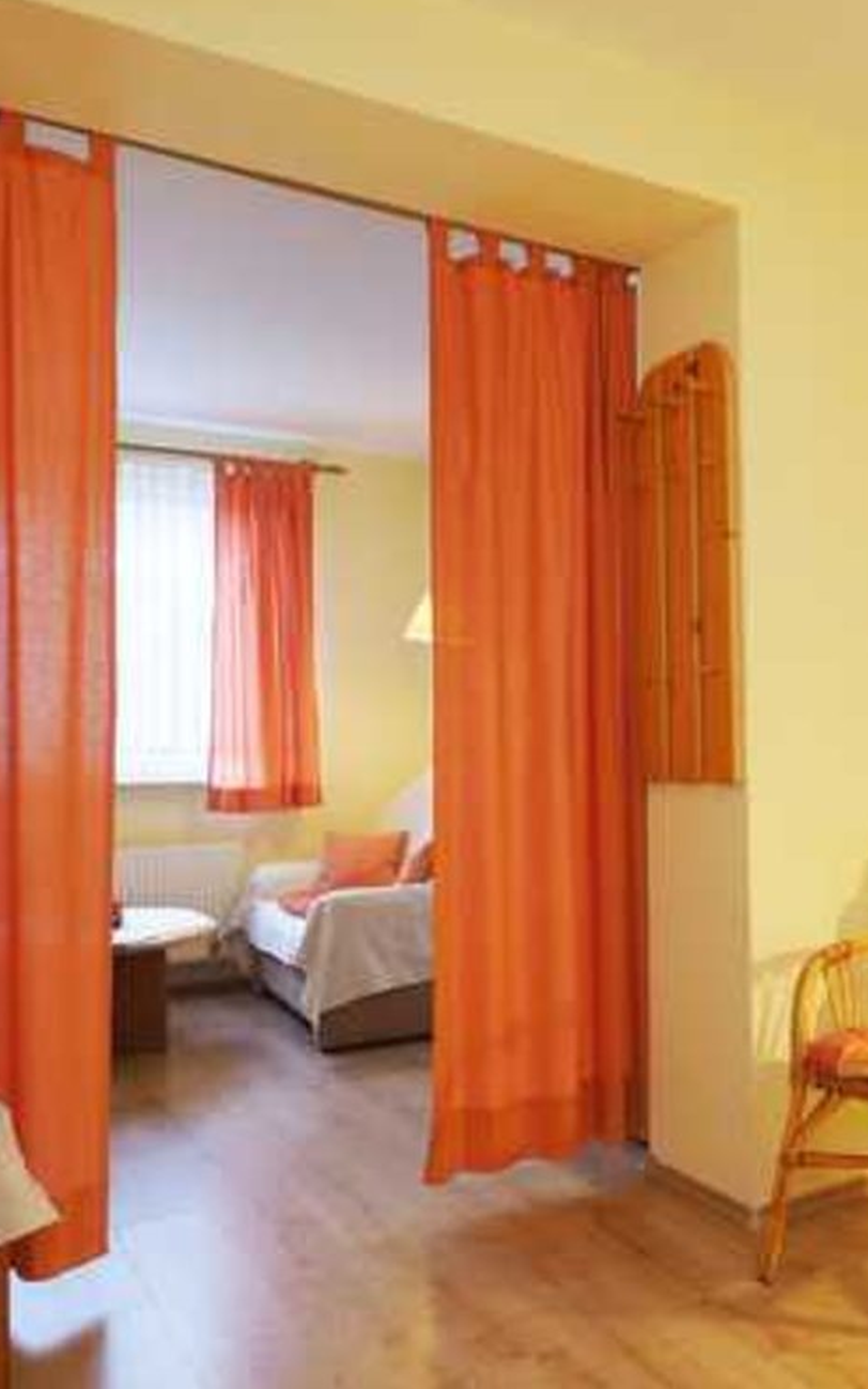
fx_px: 1173
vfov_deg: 61.2
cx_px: 757
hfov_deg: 38.2
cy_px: 746
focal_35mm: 31
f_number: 4
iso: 400
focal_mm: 9
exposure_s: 1/30
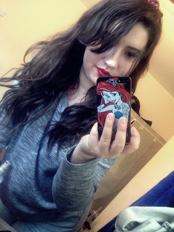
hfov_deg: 43.0
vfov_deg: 55.3
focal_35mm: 33
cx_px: 87
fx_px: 221
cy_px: 116
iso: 320
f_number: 2.4
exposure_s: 1/20
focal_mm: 4.12
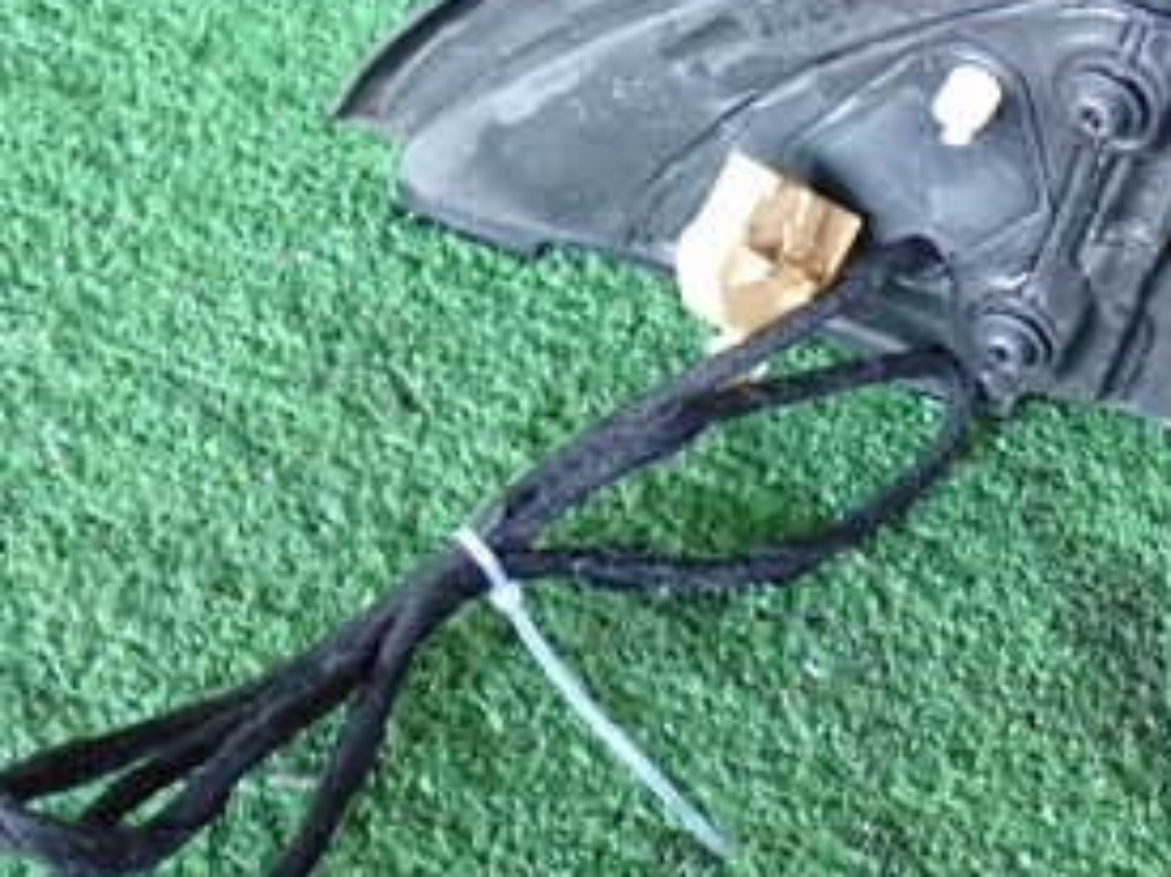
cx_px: 1141
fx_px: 2807
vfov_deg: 17.6
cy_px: 149
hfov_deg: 22.7
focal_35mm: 83
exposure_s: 1/40
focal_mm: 6.83
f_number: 2.7
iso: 500
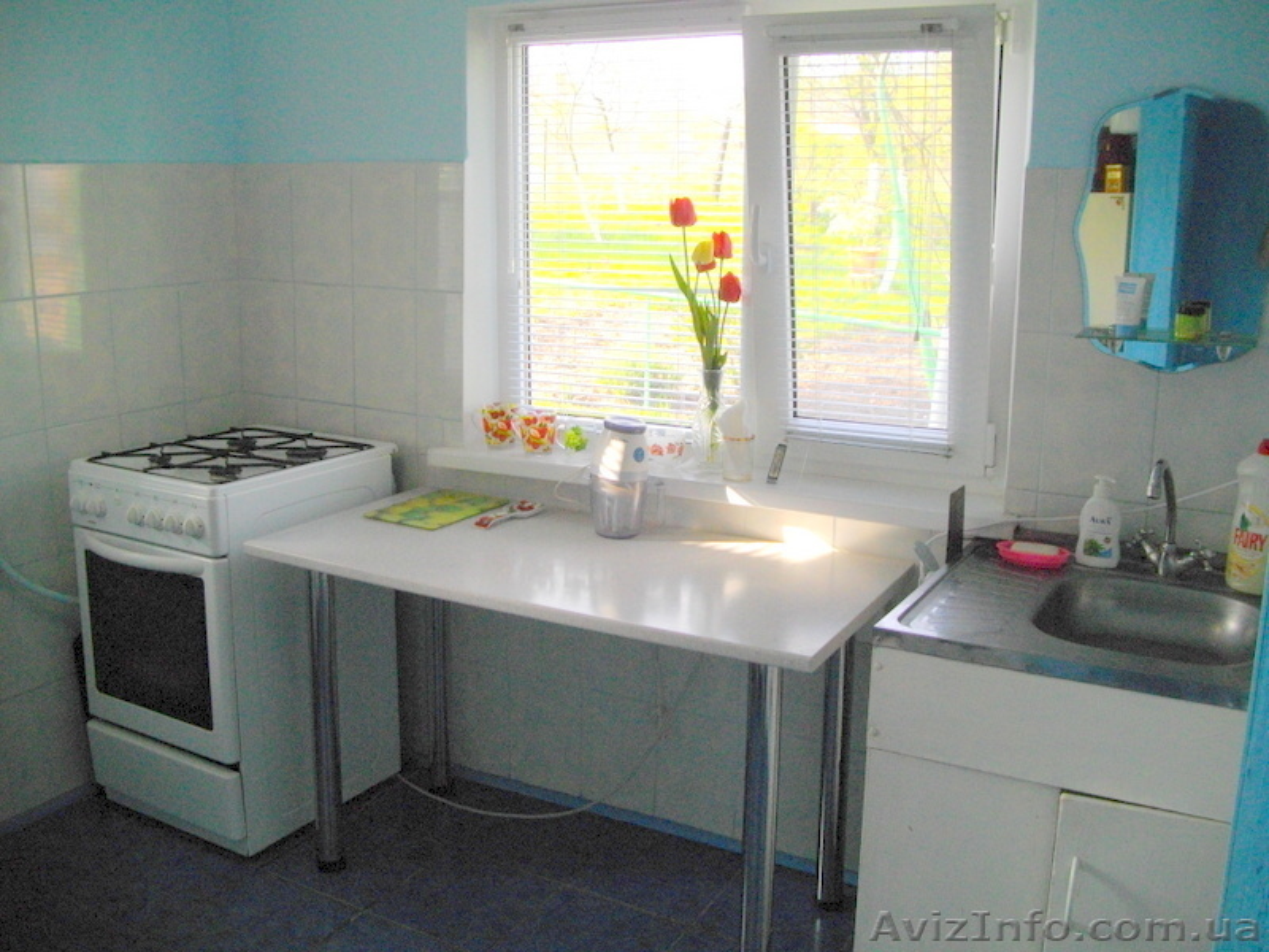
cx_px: 634
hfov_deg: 58.4
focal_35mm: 31
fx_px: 1136
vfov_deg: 45.4
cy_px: 476
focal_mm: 5.7
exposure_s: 1/125
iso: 200
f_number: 2.9
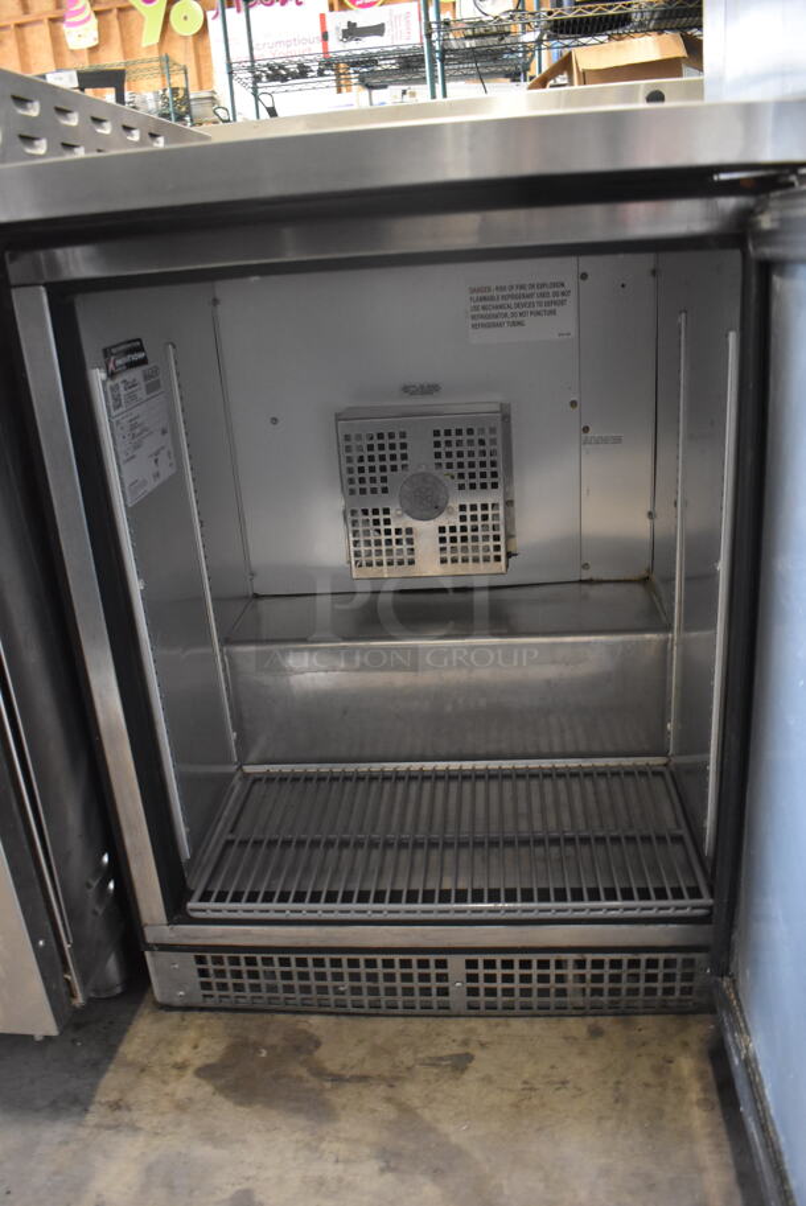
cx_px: 403
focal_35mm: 27
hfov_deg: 48.0
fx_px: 905
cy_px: 603
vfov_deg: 67.3
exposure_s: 1/30
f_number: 3.5
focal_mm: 18
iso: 2200
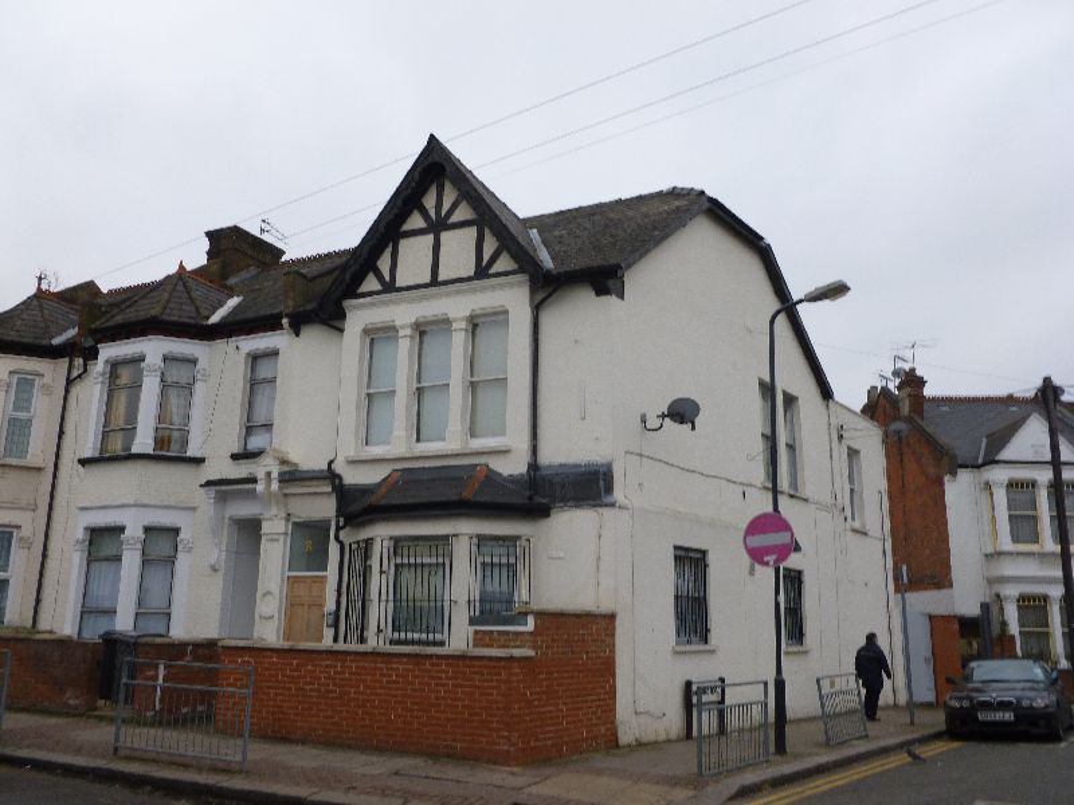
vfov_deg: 49.7
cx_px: 537
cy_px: 402
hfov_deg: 63.4
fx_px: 869
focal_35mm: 28
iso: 100
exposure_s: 1/60
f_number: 3.3
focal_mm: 5
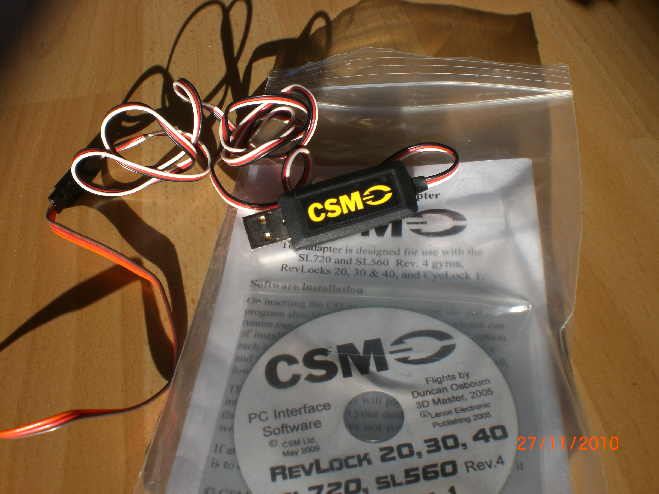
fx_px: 723
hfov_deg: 49.0
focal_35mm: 38
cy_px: 247
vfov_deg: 37.7
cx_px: 330
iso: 50
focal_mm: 6.3
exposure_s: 1/200
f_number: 4.4
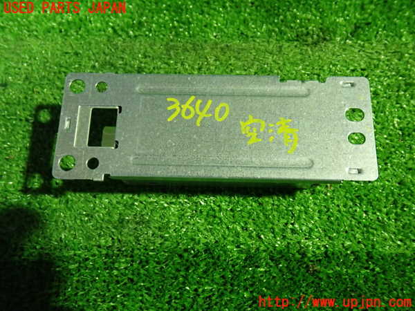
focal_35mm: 30
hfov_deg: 60.0
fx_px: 360
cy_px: 156
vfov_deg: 46.8
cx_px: 208
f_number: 2.3
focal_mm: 5.4
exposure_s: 1/30
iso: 800
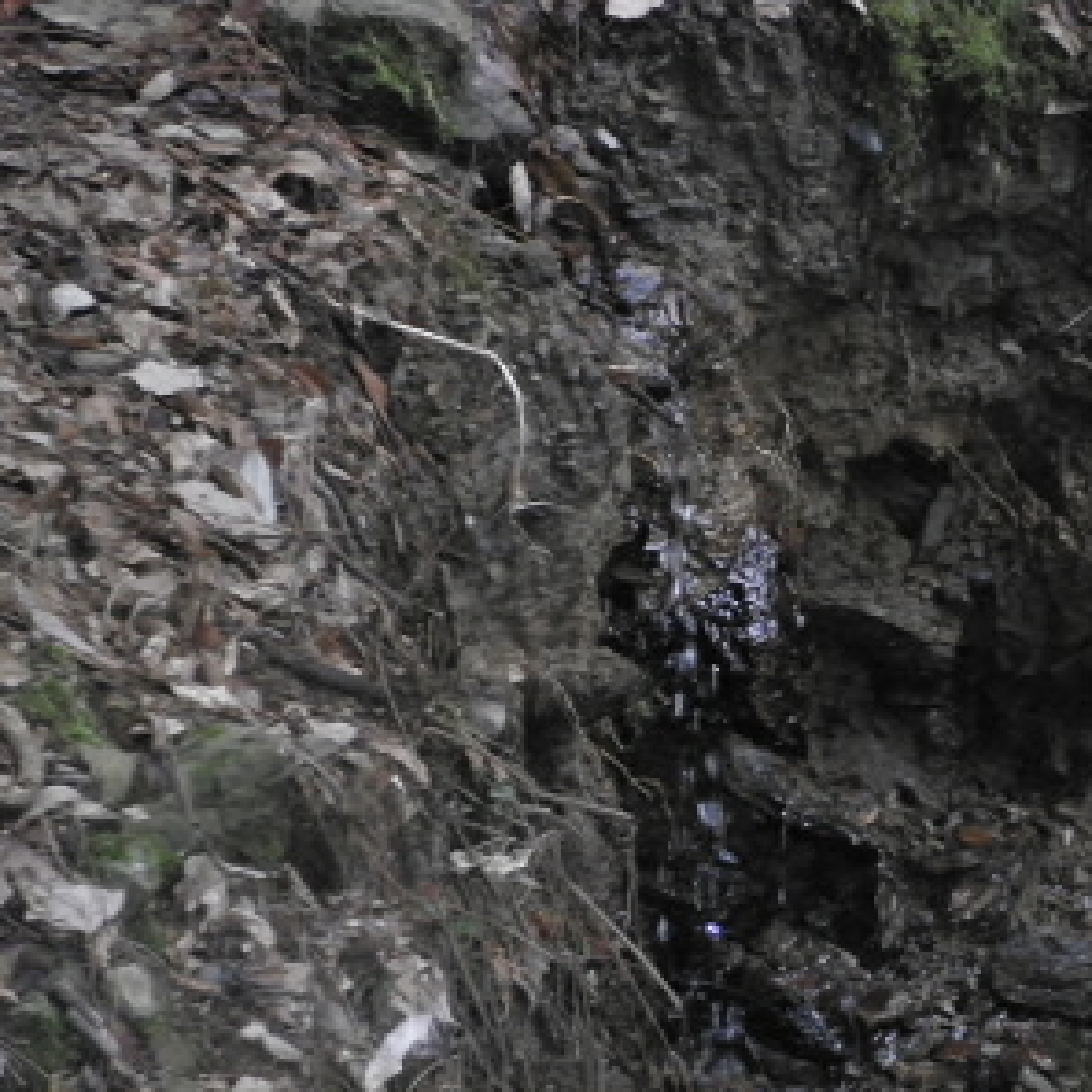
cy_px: 550
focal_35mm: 129
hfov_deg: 13.5
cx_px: 727
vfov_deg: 13.5
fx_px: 4604
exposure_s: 1/125
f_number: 5.9
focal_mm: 19.6
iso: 800
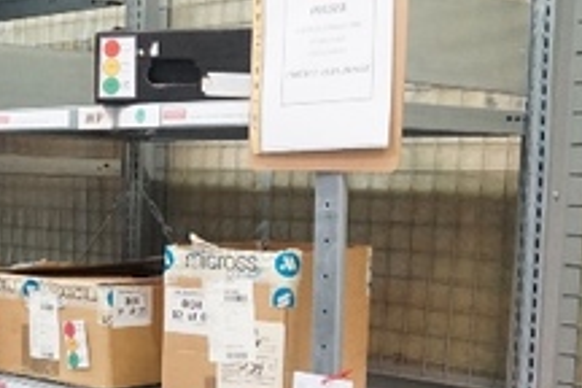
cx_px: 92
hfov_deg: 24.8
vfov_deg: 16.7
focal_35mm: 80
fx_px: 1293
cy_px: 380
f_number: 3.5
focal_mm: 16
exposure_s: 1/160
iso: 3200
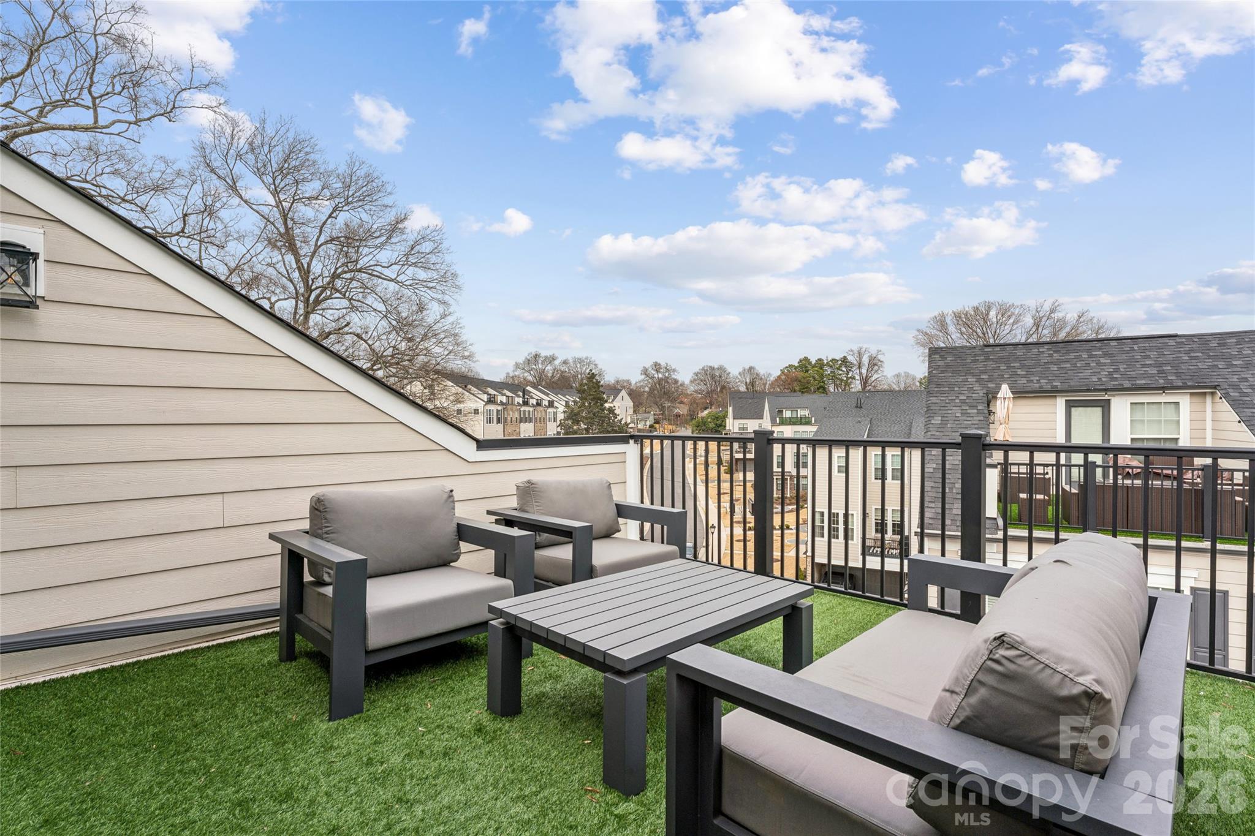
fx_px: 575
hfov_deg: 95.0
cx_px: 628
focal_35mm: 16
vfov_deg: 72.0
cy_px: 418
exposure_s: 1/50
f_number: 13
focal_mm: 16.5
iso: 100
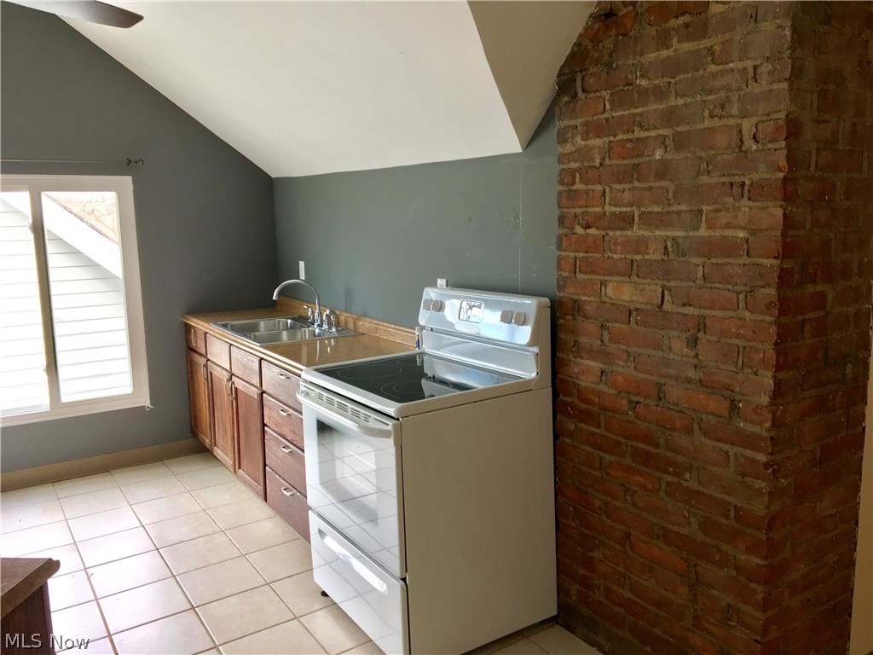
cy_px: 328
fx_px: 731
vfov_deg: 48.2
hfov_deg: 61.7
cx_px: 436
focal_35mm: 29
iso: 40
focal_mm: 4.15
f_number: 2.2
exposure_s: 1/30
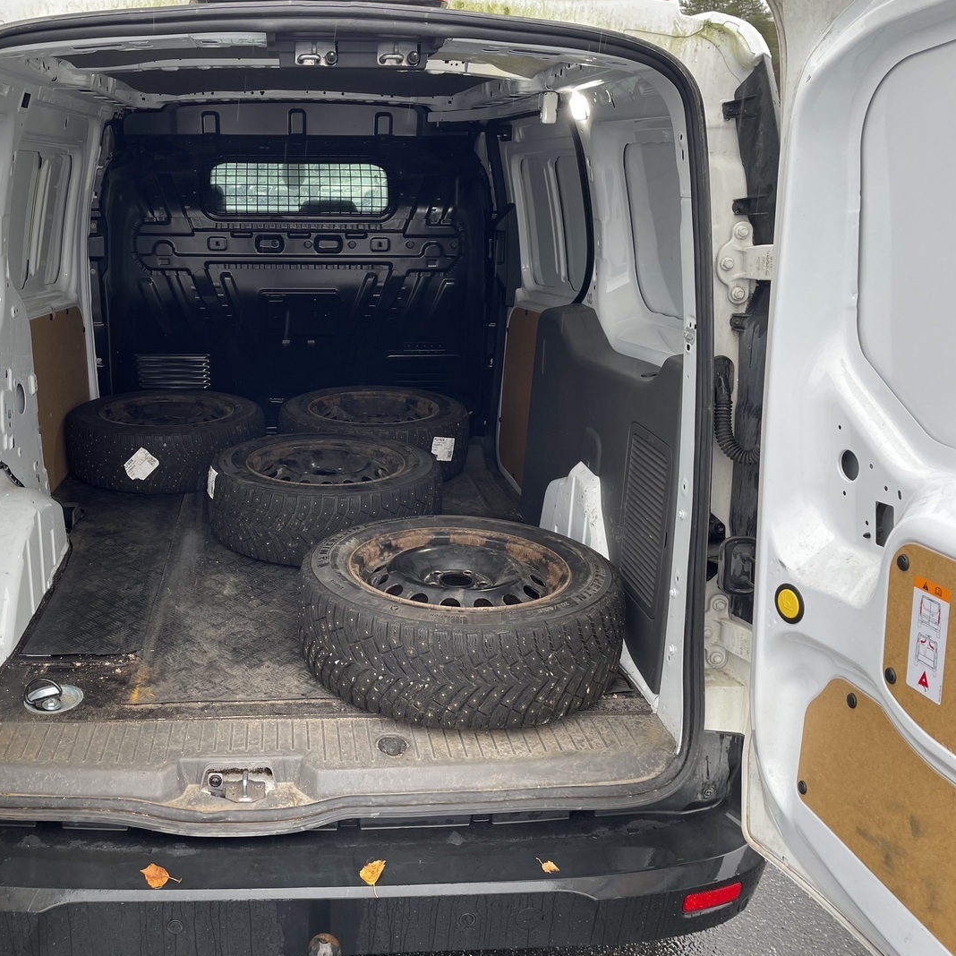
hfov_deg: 51.6
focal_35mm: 31
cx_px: 325
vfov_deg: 52.5
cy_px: 475
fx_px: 969
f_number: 1.6
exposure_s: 1/121
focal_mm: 4.2
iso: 40
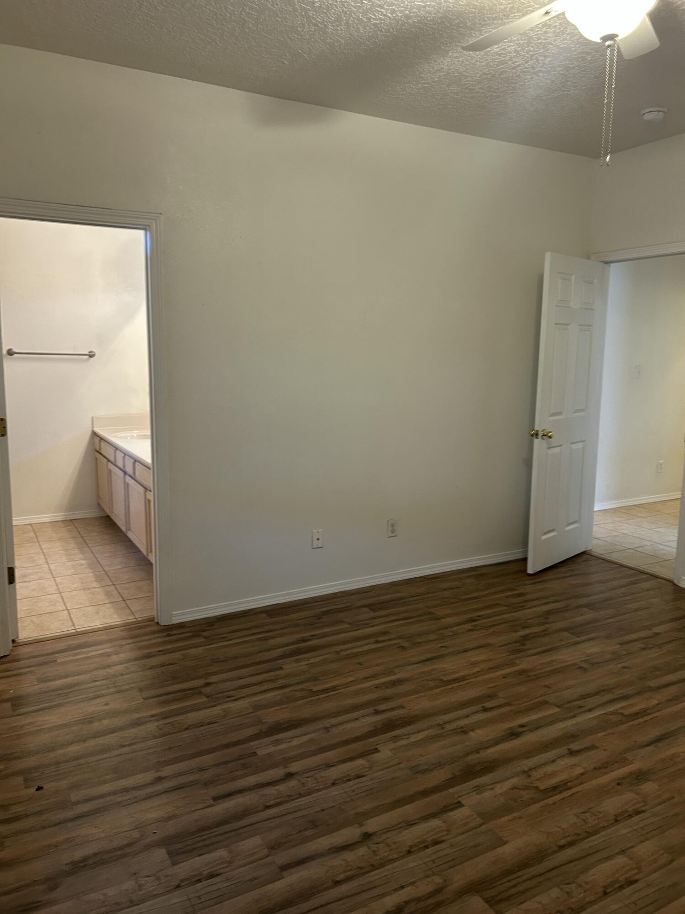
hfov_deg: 53.1
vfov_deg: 67.3
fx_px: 686
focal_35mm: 26
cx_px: 342
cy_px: 457
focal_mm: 5.7
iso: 200
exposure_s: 1/60
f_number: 1.5
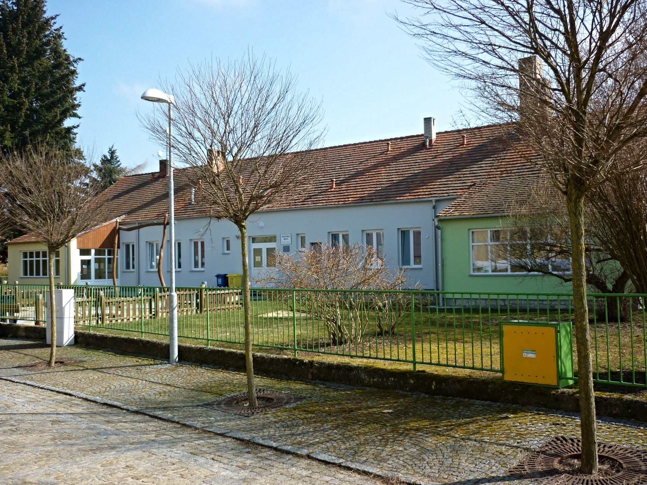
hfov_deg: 55.4
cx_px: 324
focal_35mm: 33
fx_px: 617
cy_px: 242
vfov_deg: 42.9
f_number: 2.8
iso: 80
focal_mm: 5.5
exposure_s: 1/800
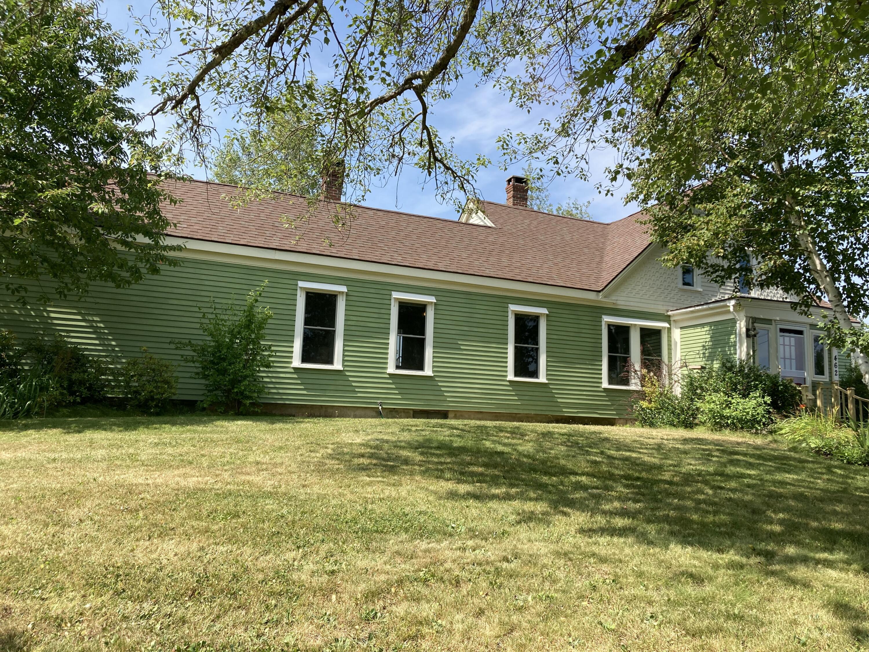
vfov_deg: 49.7
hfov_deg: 63.4
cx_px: 434
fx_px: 703
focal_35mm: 28
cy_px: 326
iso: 20
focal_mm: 3.99
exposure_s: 1/1080
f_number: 1.8
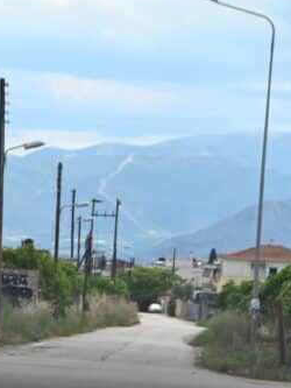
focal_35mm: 248
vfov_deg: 8.0
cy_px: 248
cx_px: -127
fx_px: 2778
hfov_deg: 5.9
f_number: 6.3
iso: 100
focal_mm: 75
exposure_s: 1/320
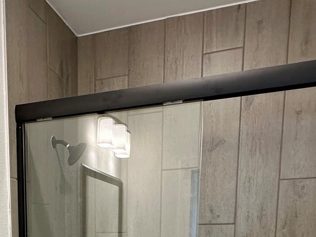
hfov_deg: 40.6
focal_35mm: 45
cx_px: 70
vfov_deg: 27.7
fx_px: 411
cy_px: 294
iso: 250
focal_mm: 2.22
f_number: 2.2
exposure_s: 1/120
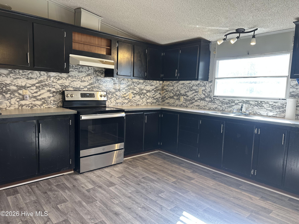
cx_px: 150
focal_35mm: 24
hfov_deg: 71.6
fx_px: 207
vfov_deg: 56.8
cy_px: 112
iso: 100
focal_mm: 6.86
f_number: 1.78
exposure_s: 1/120
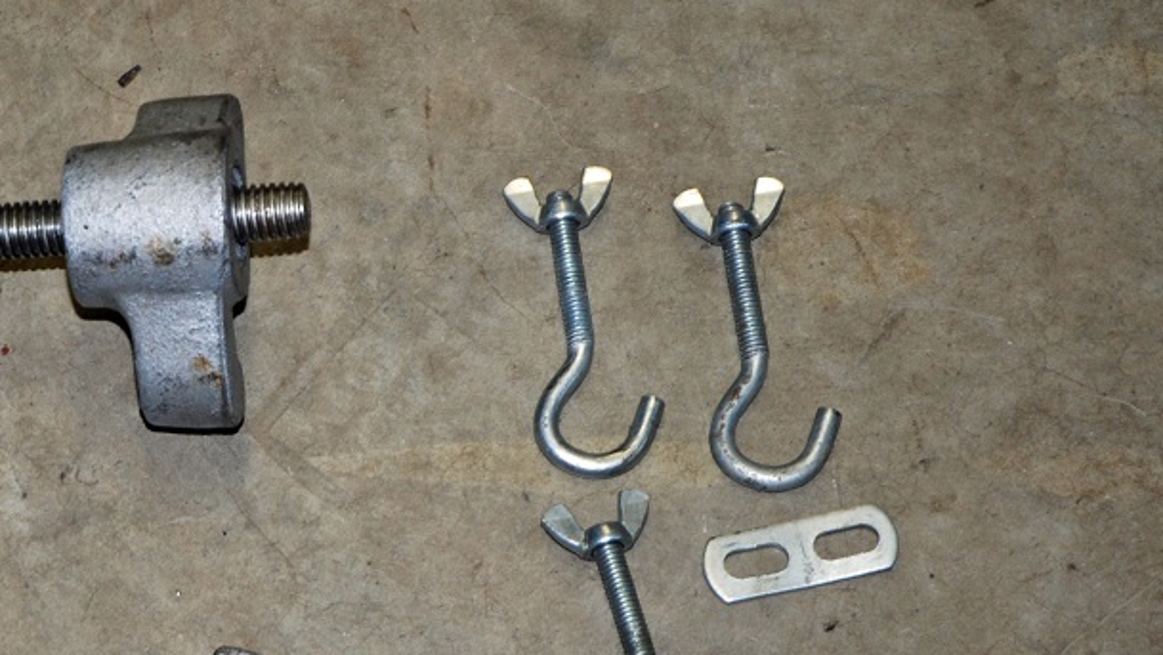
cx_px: 78
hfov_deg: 13.7
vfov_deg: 7.8
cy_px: 465
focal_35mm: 155
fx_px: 4781
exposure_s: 1/60
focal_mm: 50
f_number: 4.5
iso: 200
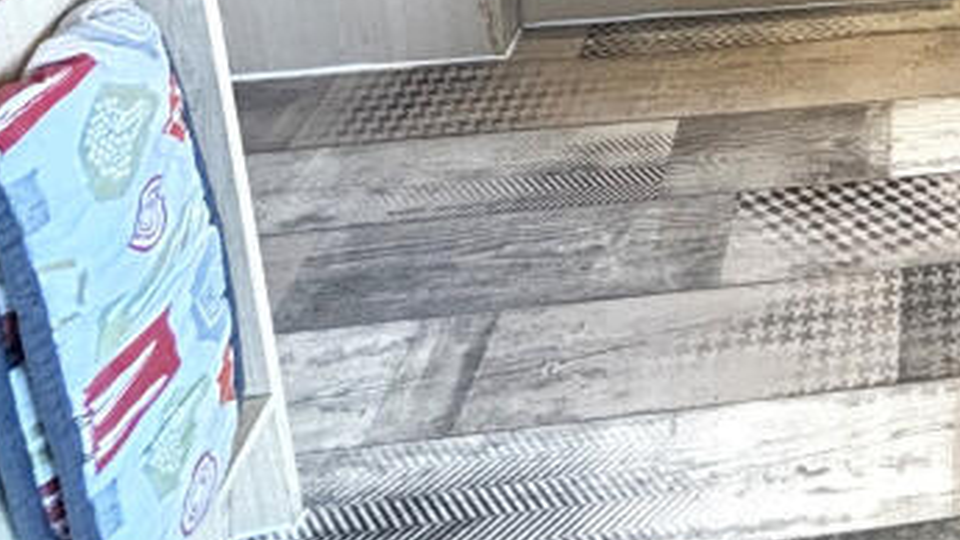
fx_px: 1069
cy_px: -512
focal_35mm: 42
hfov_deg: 38.5
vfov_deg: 18.9
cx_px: 1096
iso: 160
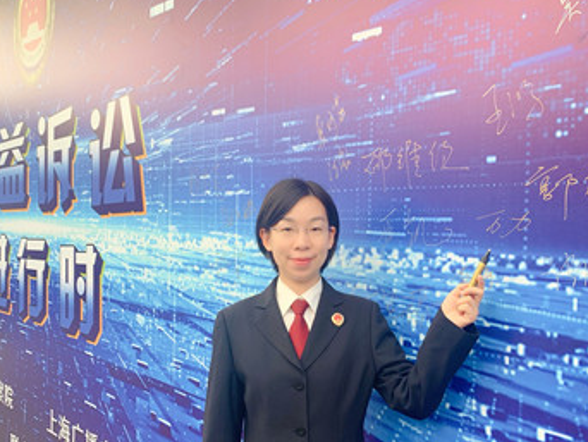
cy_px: 242
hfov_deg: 48.9
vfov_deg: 37.7
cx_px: 320
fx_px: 646
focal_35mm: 38
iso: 25
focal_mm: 4.25
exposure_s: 1/141
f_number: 1.8
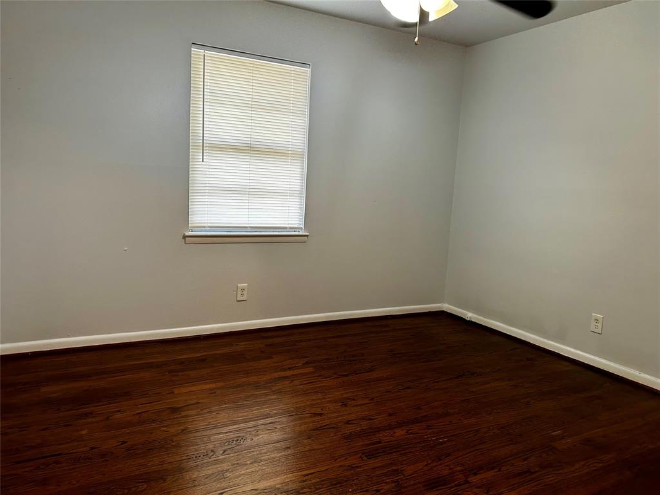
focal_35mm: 26
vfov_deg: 53.1
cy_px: 248
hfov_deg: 67.3
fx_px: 496
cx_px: 330
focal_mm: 5.7
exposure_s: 1/60
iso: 200
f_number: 1.5
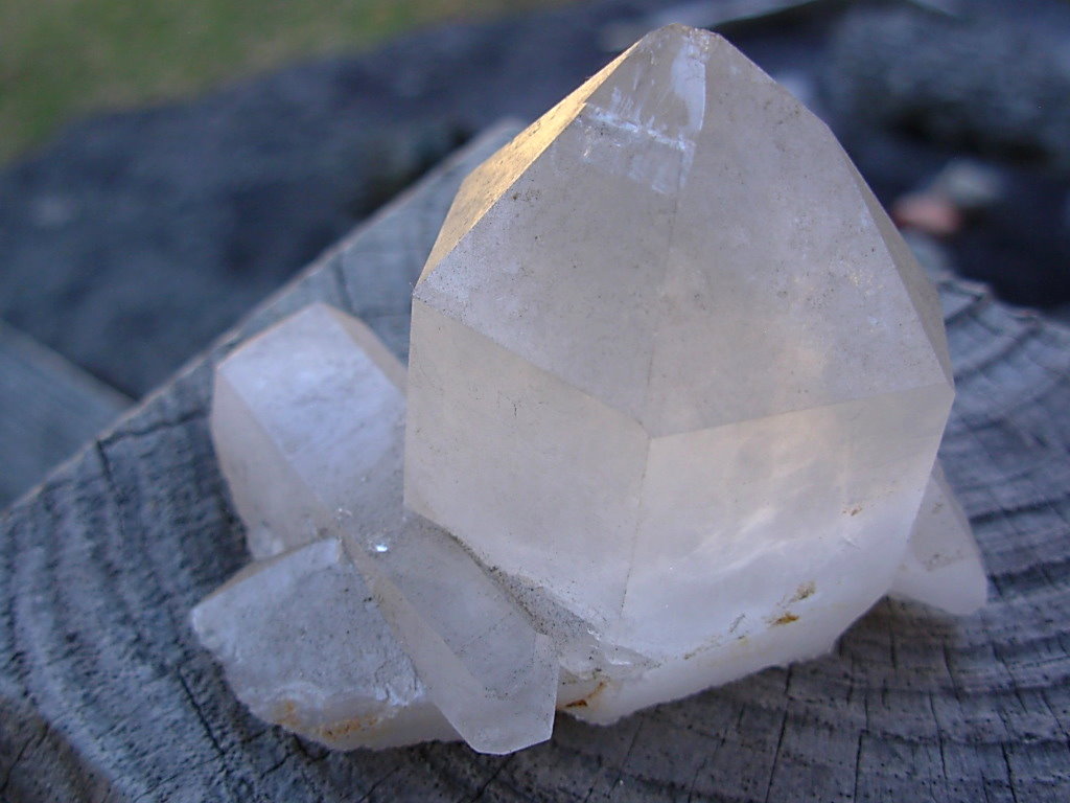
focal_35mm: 38
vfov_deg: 37.7
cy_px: 402
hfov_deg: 49.0
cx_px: 535
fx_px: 1175
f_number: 2.9
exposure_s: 1/132
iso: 50
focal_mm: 6.3
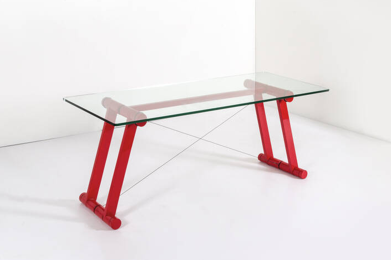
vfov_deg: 25.3
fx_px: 581
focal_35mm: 54
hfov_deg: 37.2
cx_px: 195
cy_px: 130
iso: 125
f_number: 18
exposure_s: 1/160
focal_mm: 35
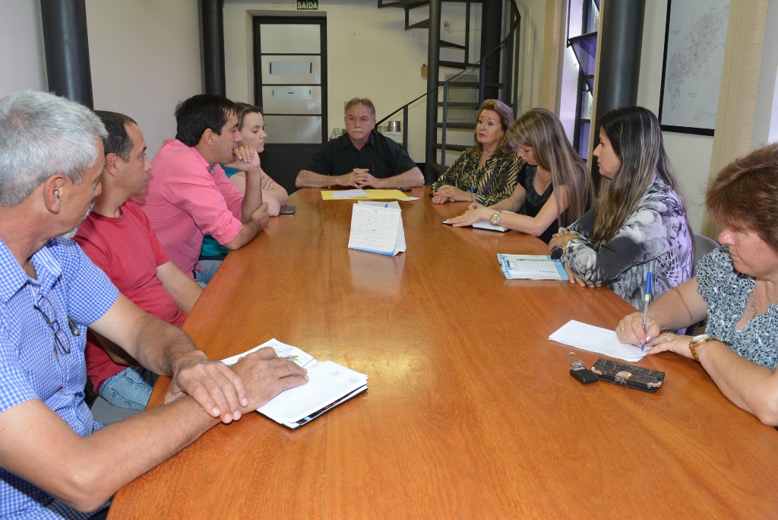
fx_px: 584
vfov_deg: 48.0
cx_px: 389
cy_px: 260
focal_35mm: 27
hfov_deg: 67.4
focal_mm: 18
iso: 1000
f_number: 7.1
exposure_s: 1/60
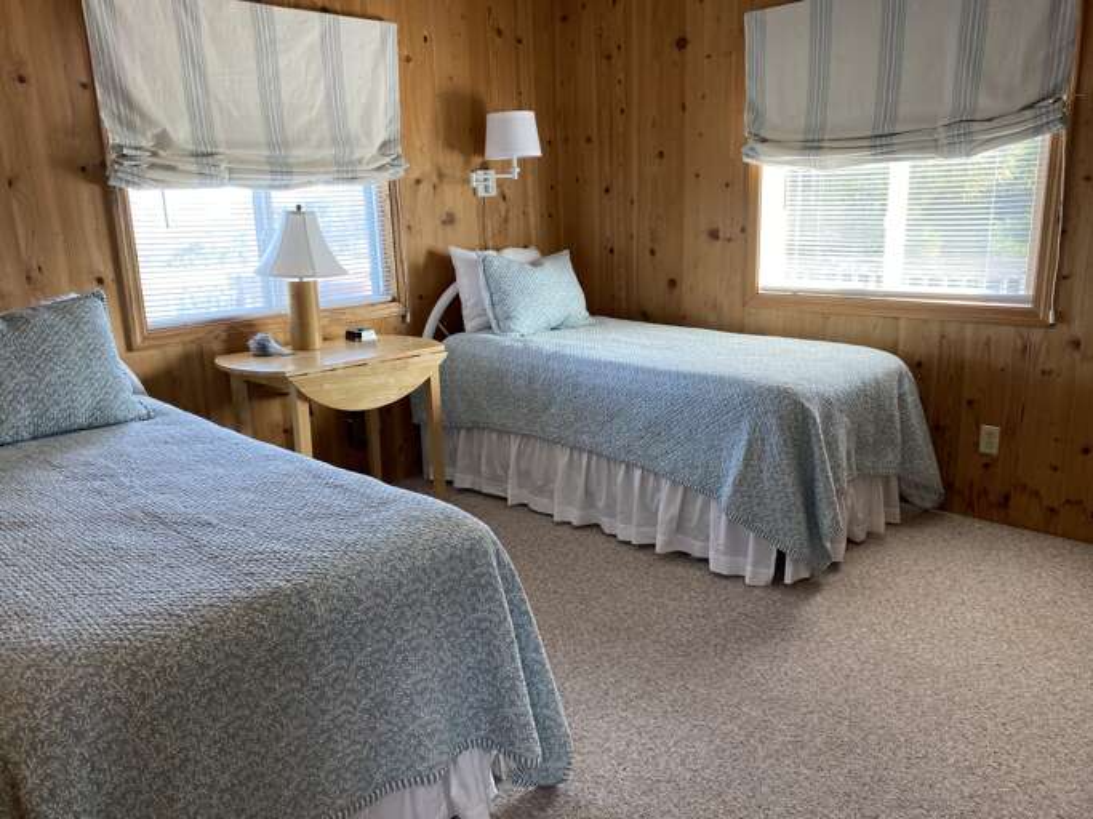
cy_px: 410
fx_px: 821
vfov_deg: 53.0
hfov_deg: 67.3
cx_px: 546
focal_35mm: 26
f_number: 1.8
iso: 64
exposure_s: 1/60
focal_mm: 4.25
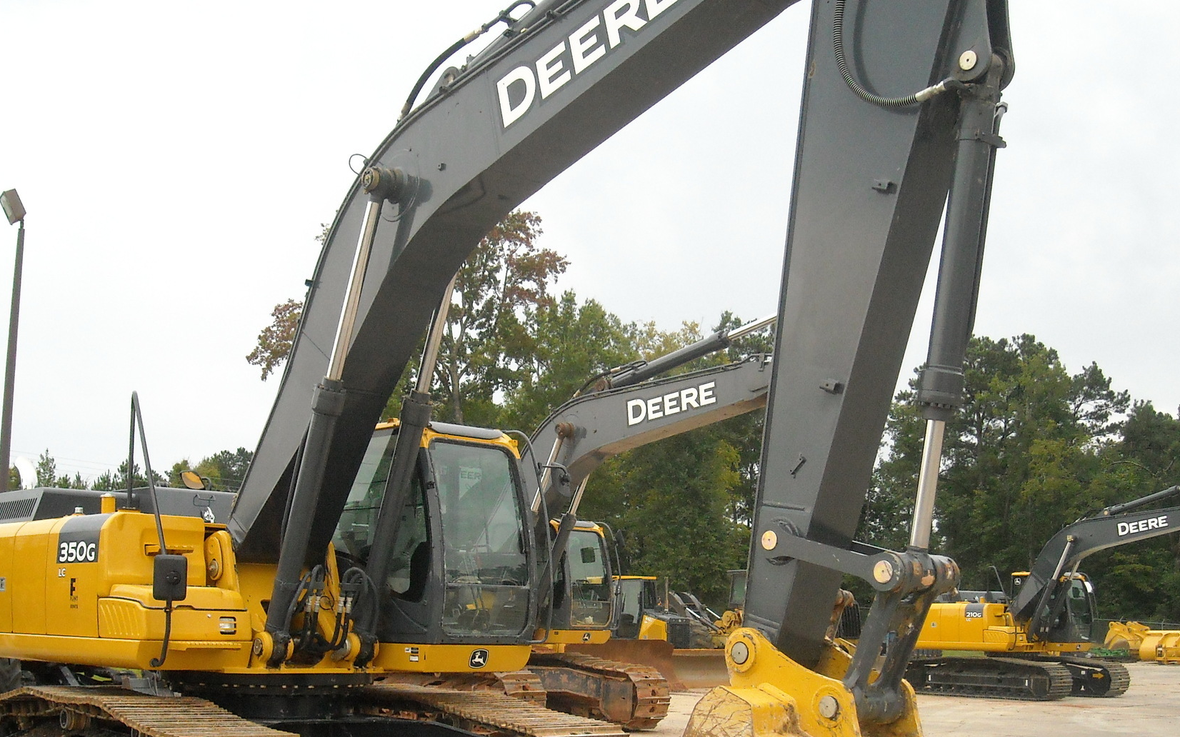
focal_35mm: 46
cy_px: 491
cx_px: 507
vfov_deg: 27.8
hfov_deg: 43.4
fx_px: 1479
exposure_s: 1/250
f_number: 2.8
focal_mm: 5.7
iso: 248
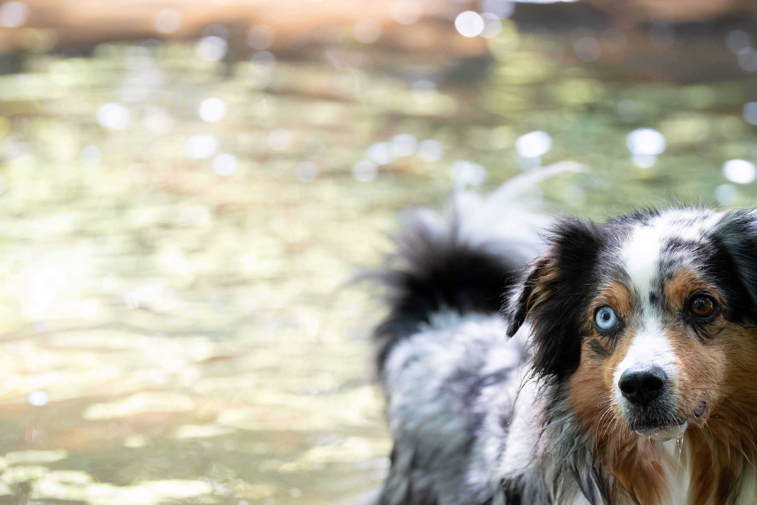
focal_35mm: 193
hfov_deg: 10.7
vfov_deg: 7.1
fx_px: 4059
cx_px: 399
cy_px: 386
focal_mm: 105
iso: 800
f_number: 2.8
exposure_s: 1/200
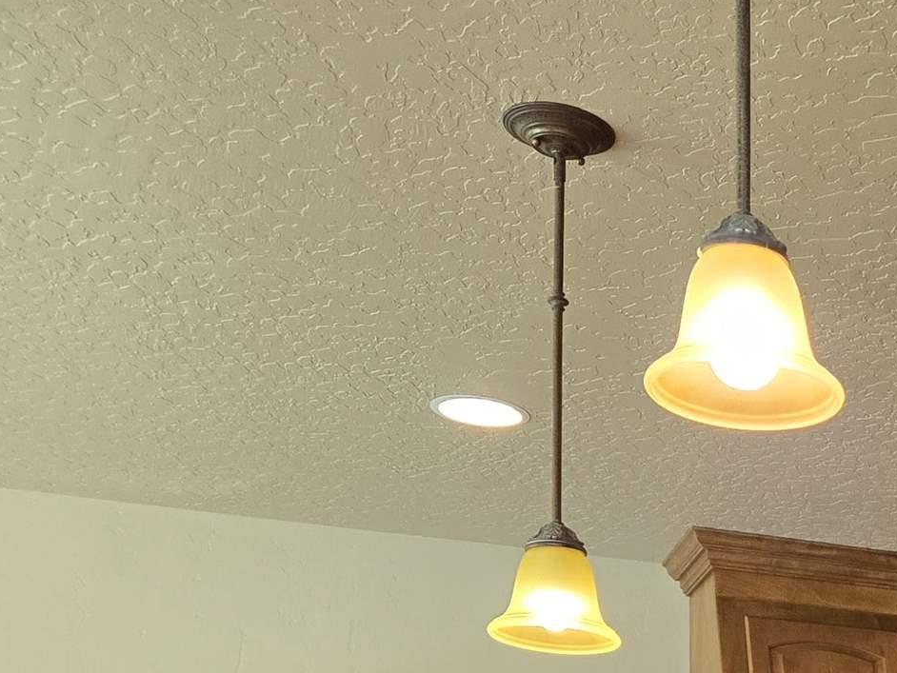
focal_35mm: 75
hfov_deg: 22.6
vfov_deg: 17.6
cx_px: 1229
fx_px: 1944
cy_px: 1016
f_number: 1.8
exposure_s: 1/120
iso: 125
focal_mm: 5.4
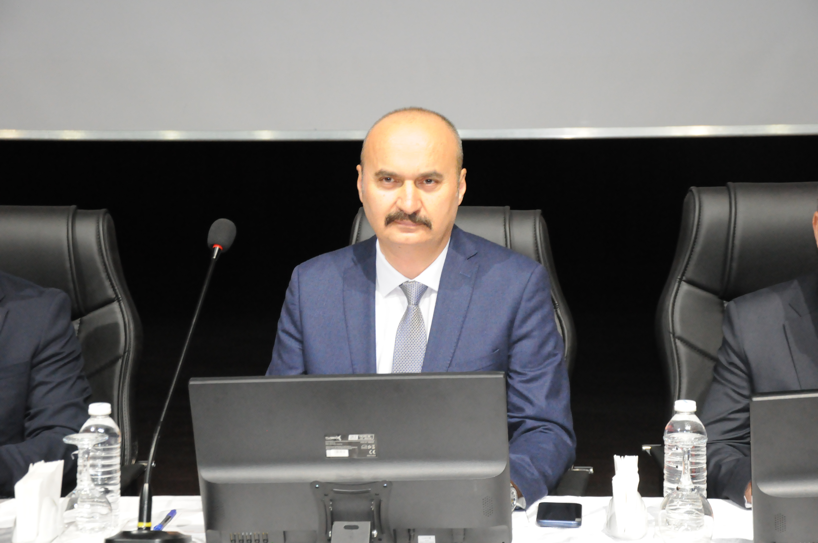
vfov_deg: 11.4
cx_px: 409
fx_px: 2723
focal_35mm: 120
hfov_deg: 17.1
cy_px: 272
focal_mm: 80
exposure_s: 1/25
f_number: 5.6
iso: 3200
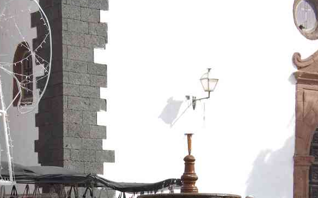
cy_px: 264
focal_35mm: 131
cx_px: 156
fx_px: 1135
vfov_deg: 9.8
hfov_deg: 15.9
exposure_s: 1/180
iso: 100
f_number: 8
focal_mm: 50
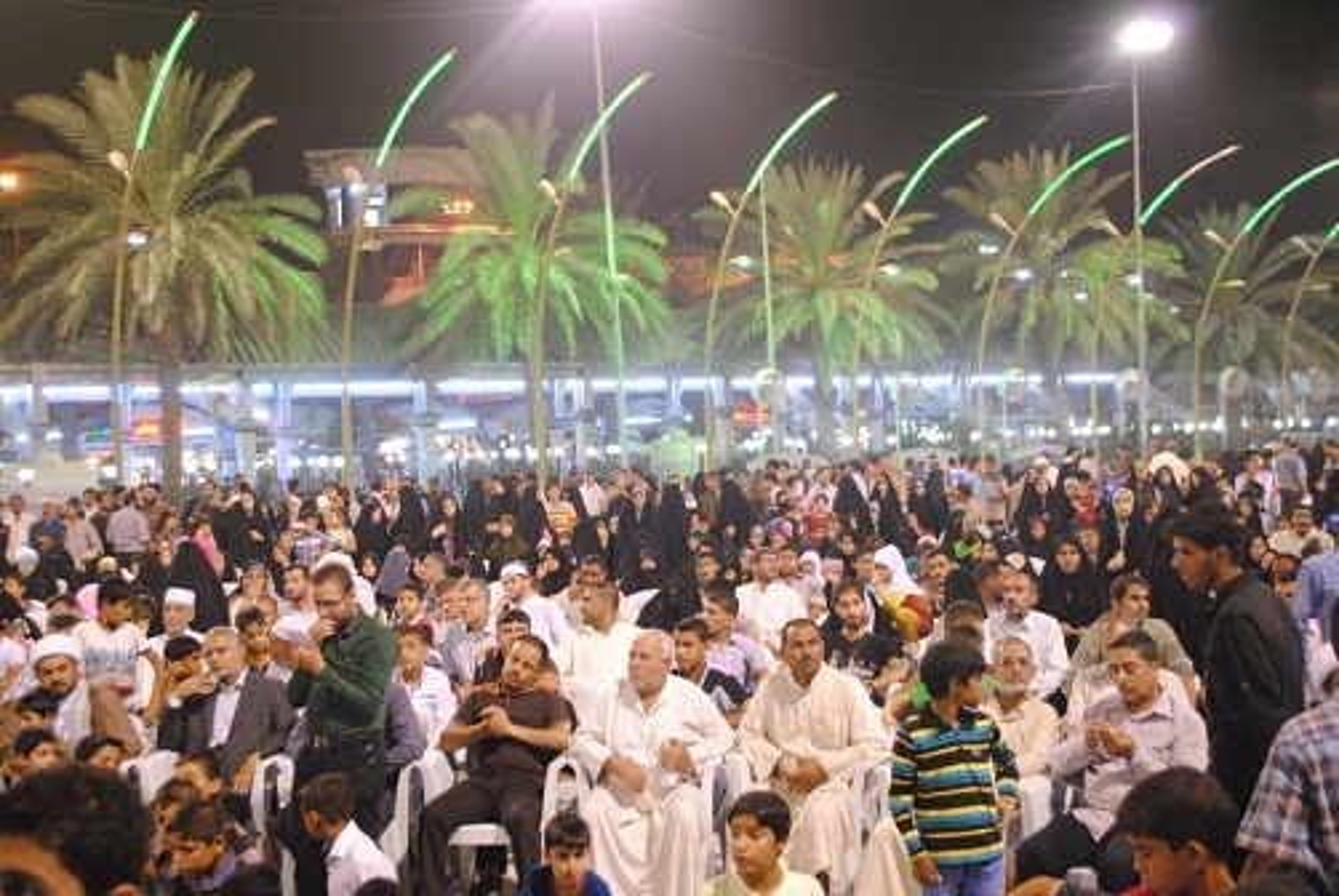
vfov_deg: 30.9
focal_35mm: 44
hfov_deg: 44.9
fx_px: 1620
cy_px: 448
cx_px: 670
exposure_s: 1/40
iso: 1600
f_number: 4.5
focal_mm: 29
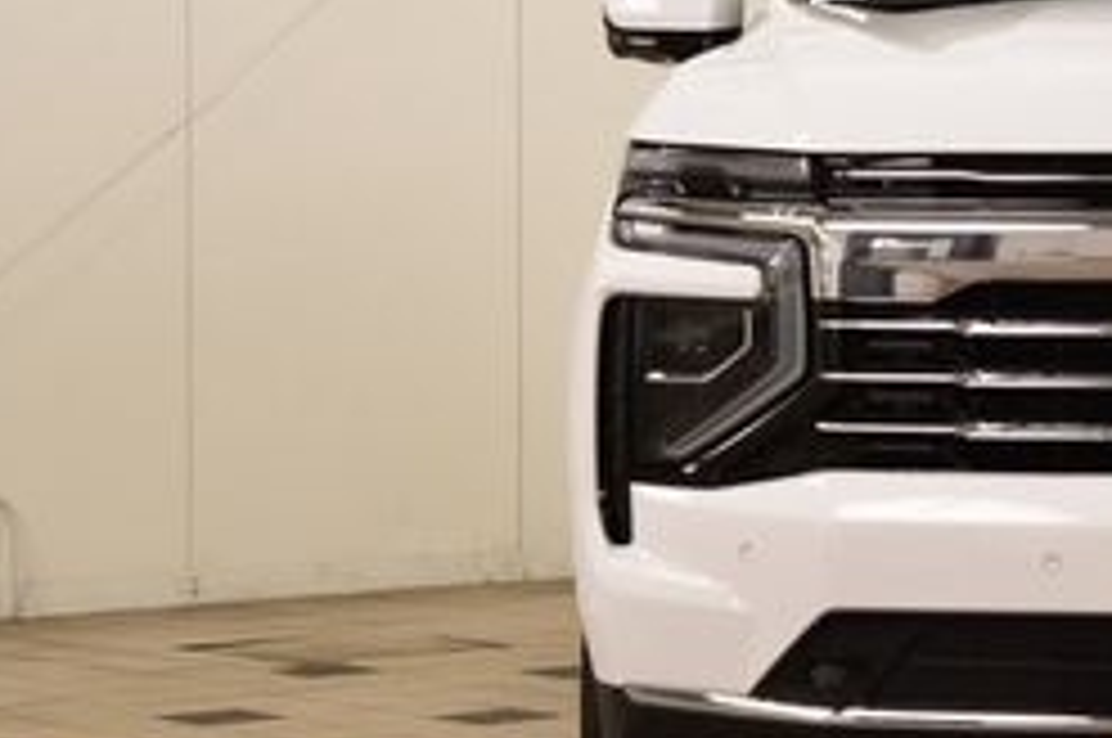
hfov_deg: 14.6
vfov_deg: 10.0
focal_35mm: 136
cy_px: 299
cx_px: 1315
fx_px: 4205
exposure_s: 1/30
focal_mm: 35
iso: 560
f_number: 7.1
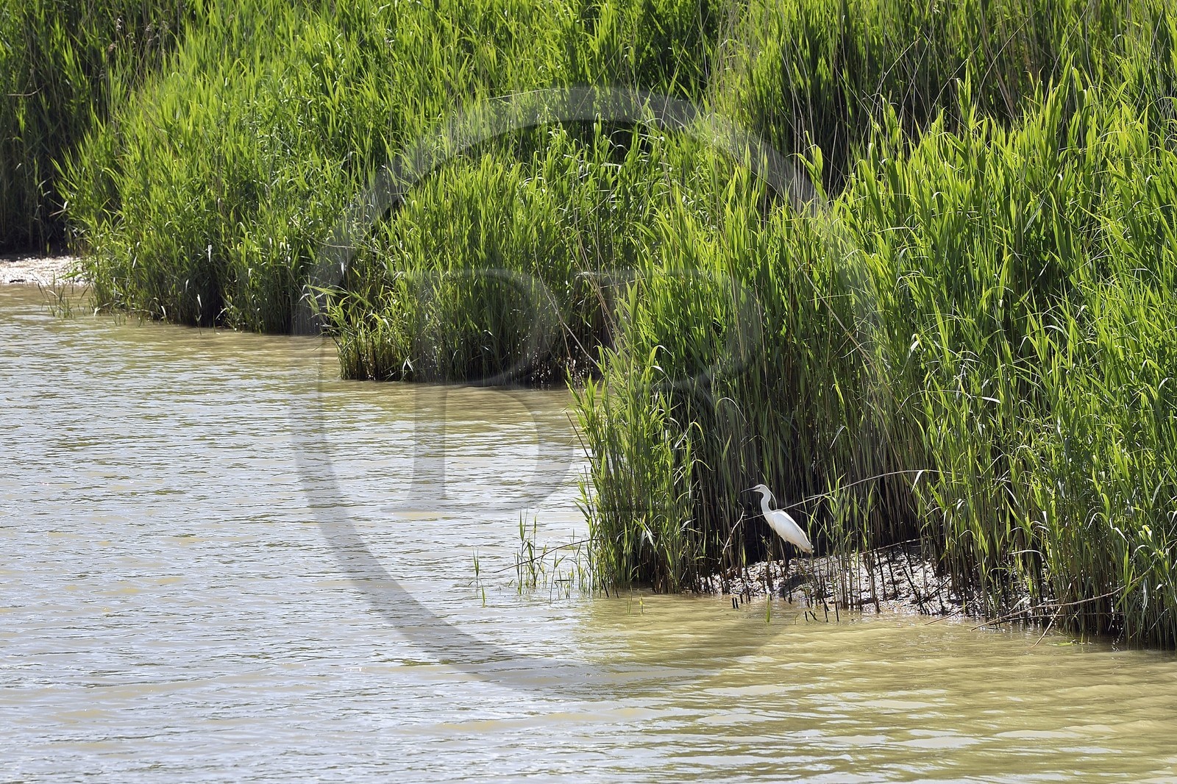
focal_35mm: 200
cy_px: 392
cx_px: 588
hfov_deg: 10.3
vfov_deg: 6.9
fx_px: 6537
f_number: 6.3
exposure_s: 1/1250
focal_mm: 200
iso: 200
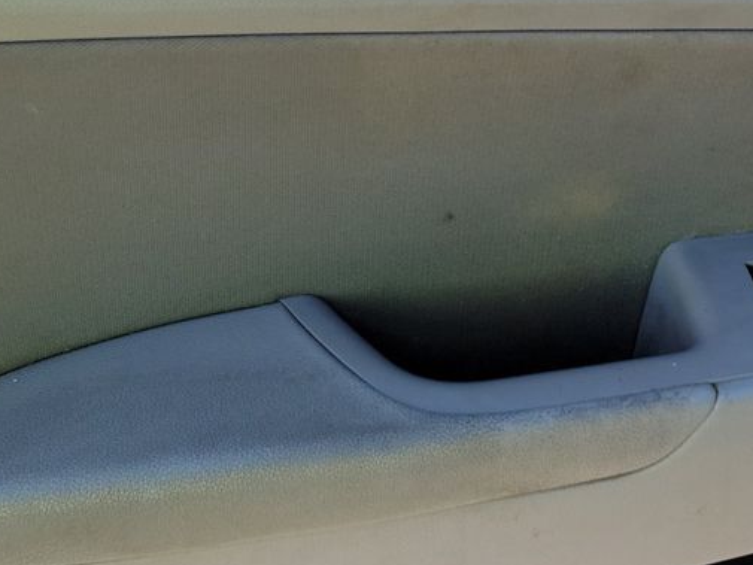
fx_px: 1654
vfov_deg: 19.4
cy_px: 253
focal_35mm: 76
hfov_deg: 25.4
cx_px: 552
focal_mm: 6.7
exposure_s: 1/217
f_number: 1.8
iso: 50
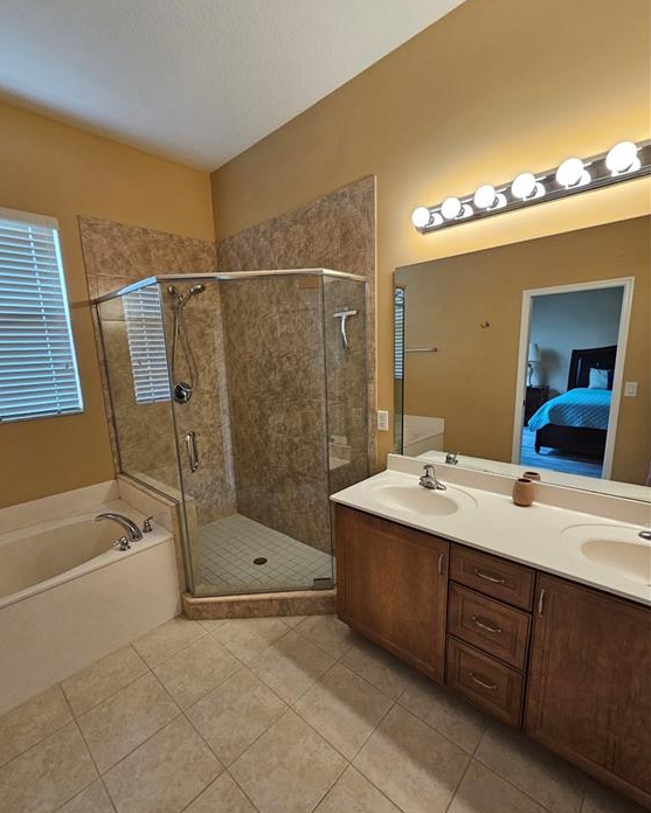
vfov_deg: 100.6
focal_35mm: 14
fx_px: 337
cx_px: 316
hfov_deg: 88.0
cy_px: 425
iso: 160
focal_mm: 2.2
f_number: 2.2
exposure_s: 1/60
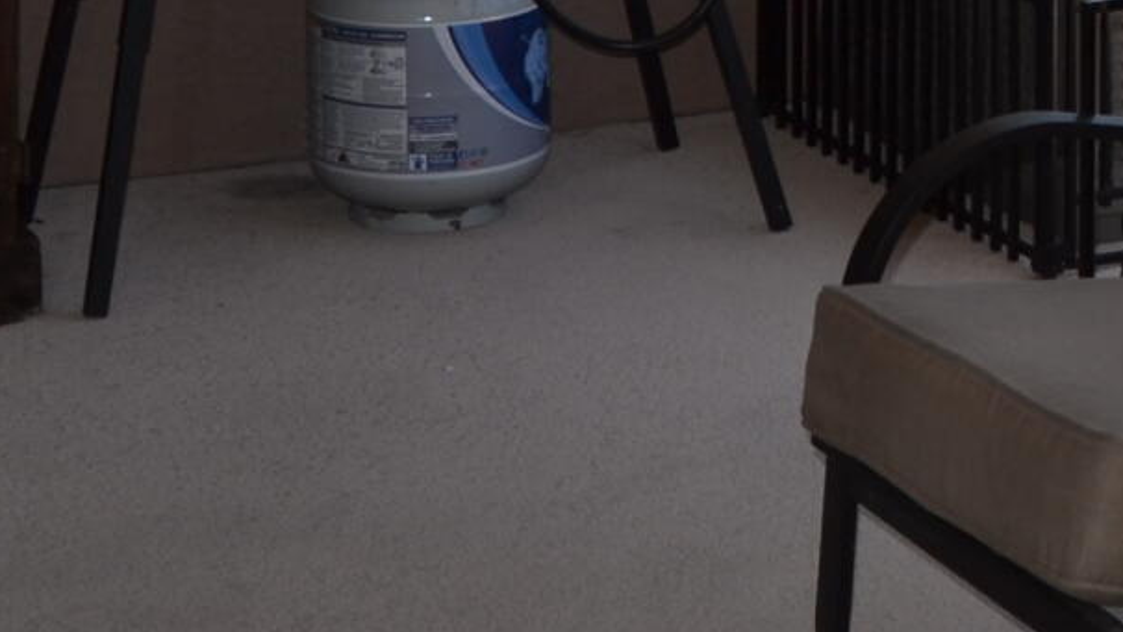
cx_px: 1662
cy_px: -758
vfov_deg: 8.1
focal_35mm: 140
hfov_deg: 14.4
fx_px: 4169
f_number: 6.3
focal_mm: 18
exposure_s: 1/200
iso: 100
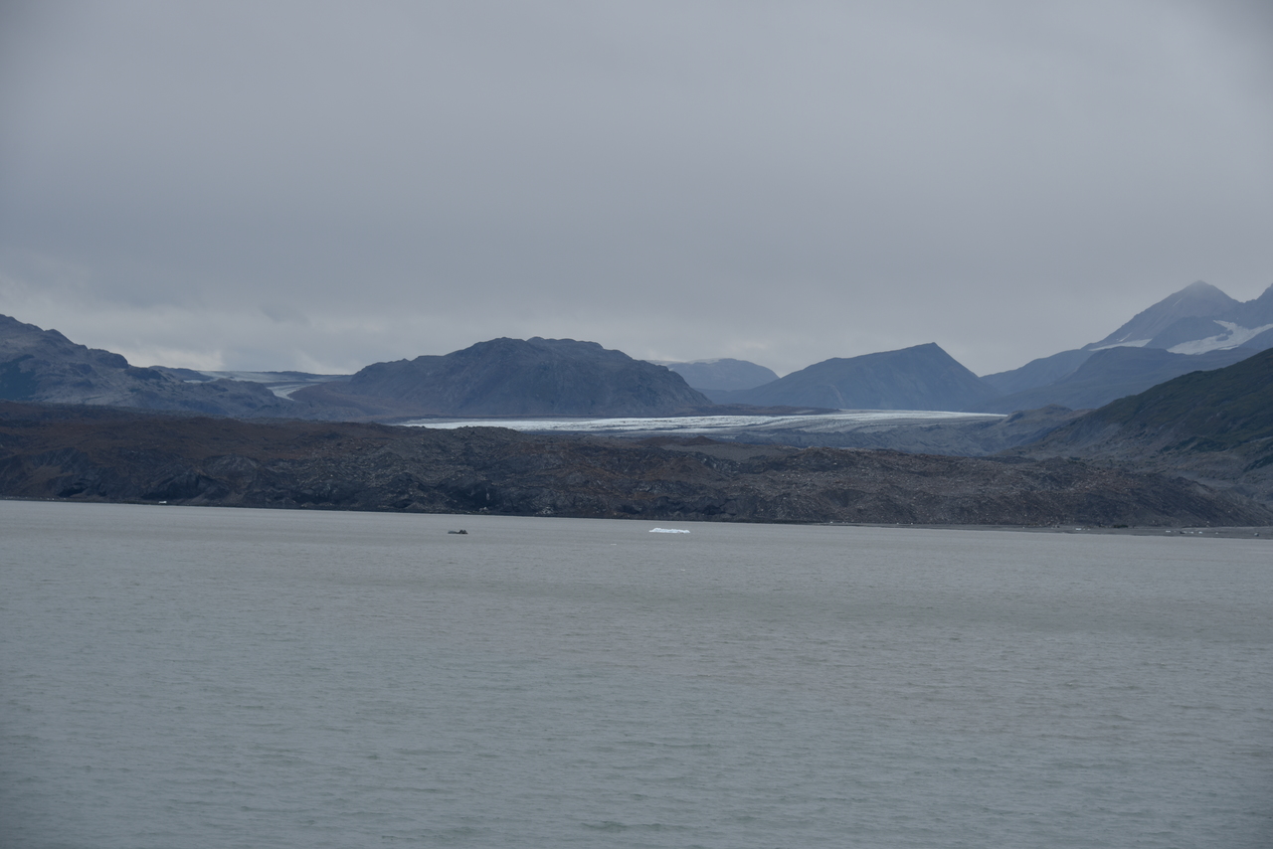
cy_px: 424
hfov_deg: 20.8
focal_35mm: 98
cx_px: 636
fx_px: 3466
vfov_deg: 14.0
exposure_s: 1/200
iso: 100
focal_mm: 98
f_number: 7.1
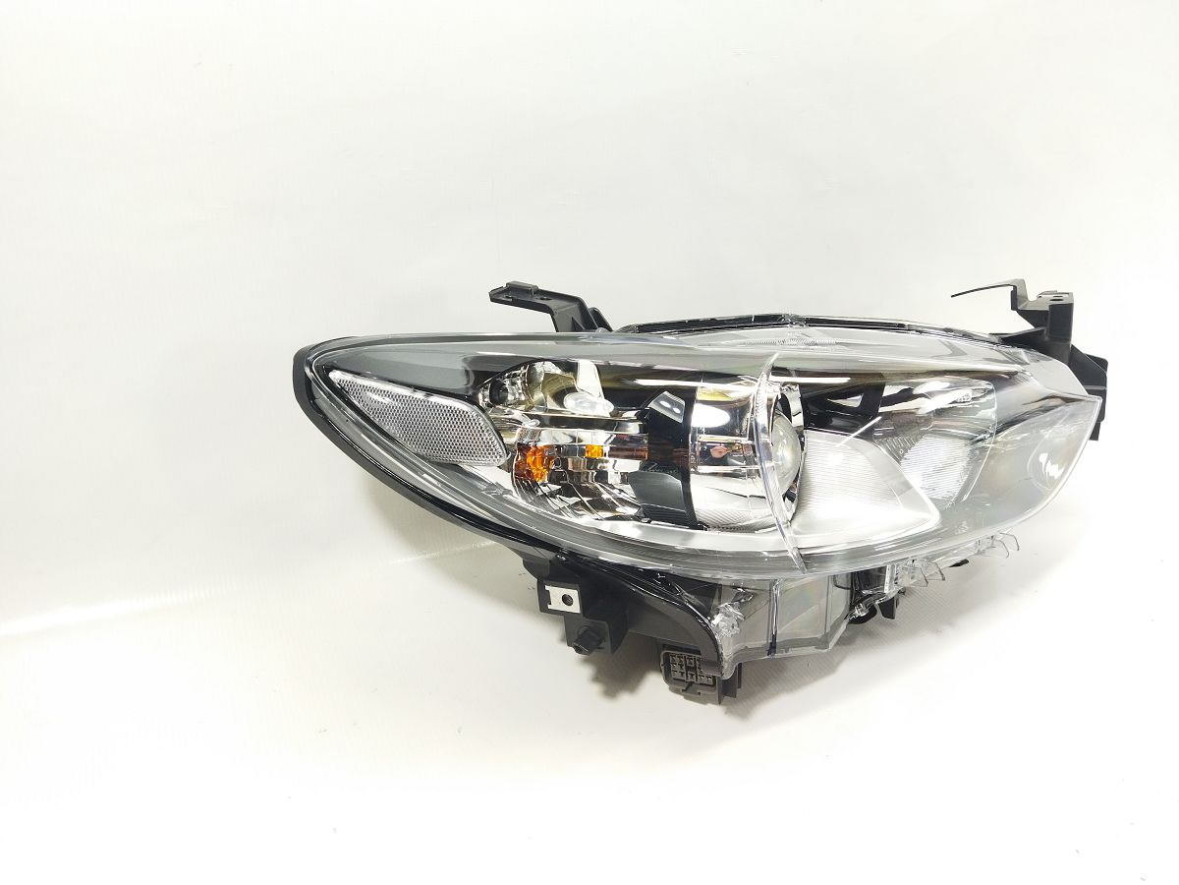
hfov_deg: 65.3
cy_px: 442
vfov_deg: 51.4
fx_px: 920
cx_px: 590
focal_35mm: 27
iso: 197
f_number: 1.79
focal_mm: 4.71
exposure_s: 1/100
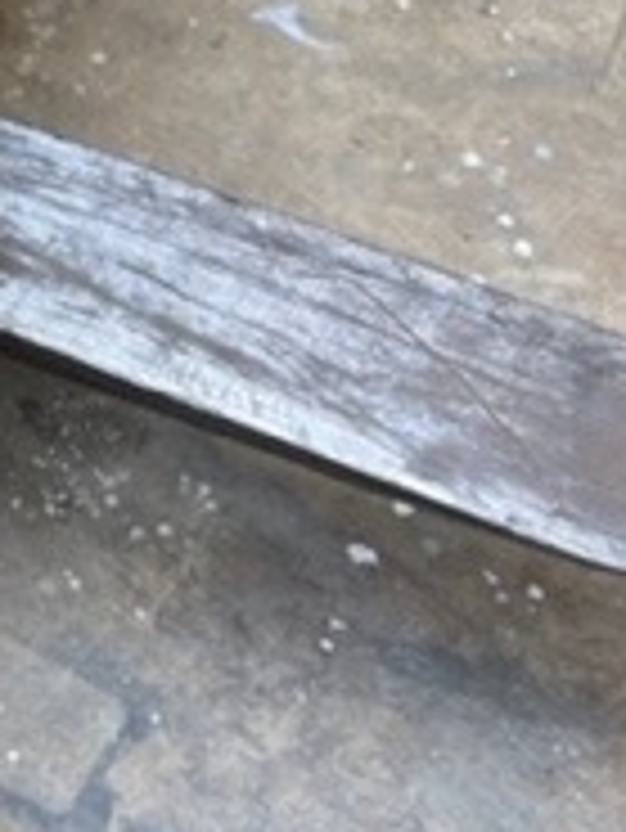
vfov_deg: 20.3
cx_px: -432
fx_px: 2168
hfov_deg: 14.7
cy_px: -171
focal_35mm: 90
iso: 64
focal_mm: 5.1
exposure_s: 1/121
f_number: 1.6
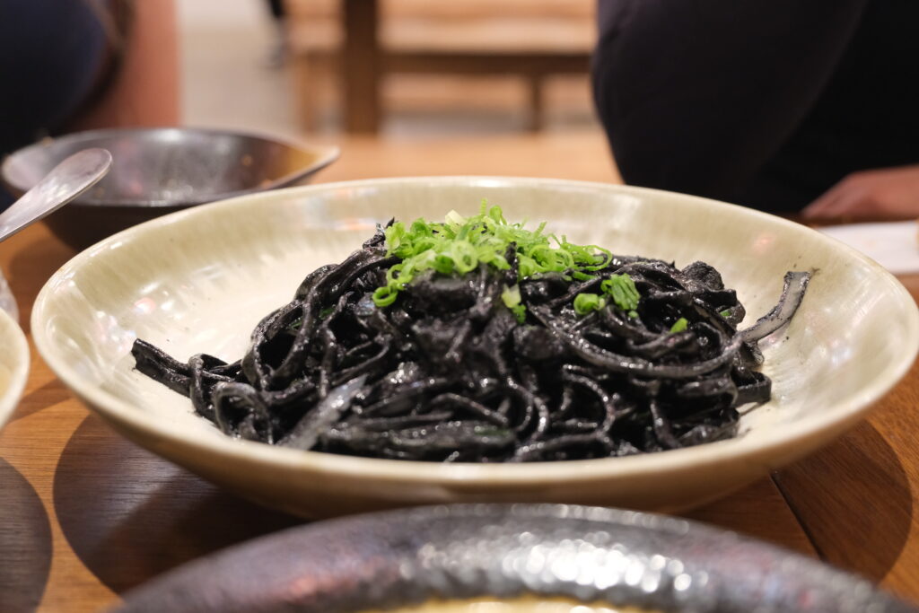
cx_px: 460
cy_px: 306
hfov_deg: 41.1
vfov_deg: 28.1
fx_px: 1225
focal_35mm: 48
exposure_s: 1/100
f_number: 3.8
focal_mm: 32.3
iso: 2500
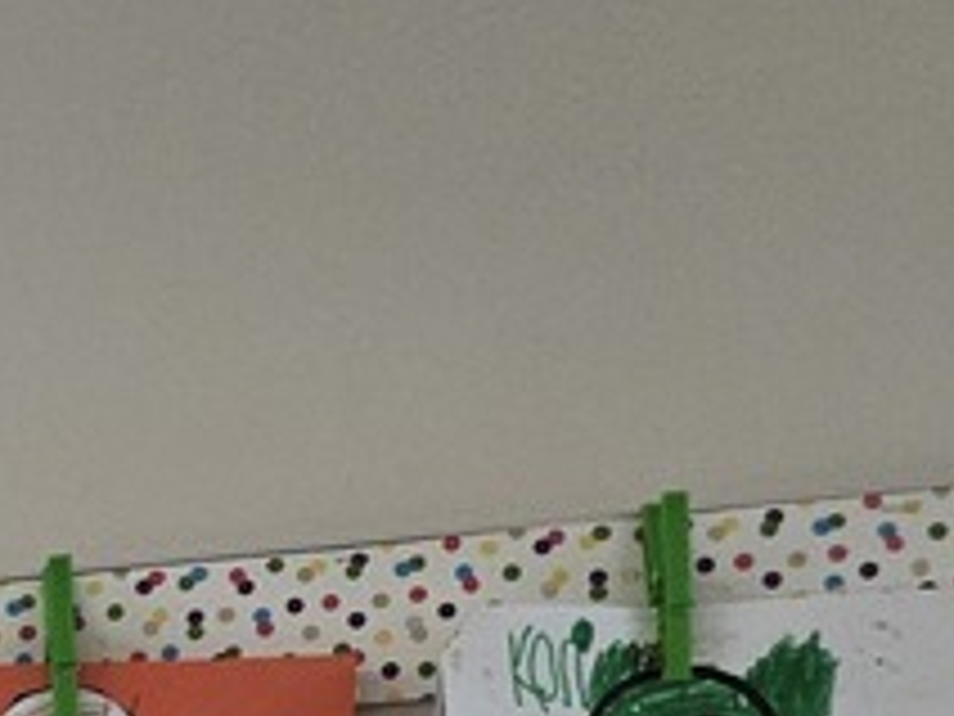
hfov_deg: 14.4
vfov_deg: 12.3
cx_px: -1022
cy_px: 1256
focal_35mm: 111
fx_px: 3059
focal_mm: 5.4
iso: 250
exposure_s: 1/120
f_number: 1.8
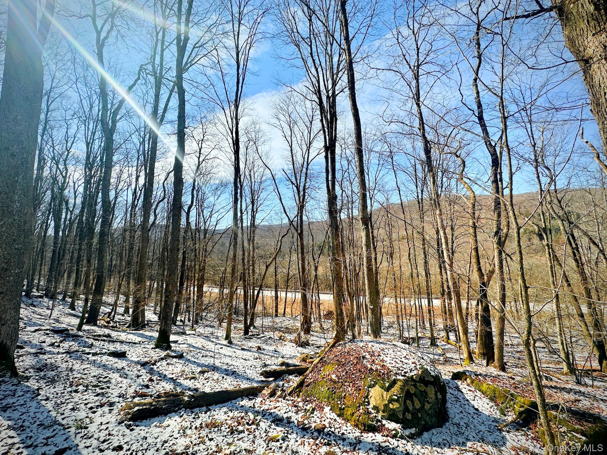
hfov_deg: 102.1
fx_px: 245
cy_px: 228
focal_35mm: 14
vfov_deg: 85.7
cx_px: 304
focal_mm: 2.22
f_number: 2.2
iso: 50
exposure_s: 1/1490
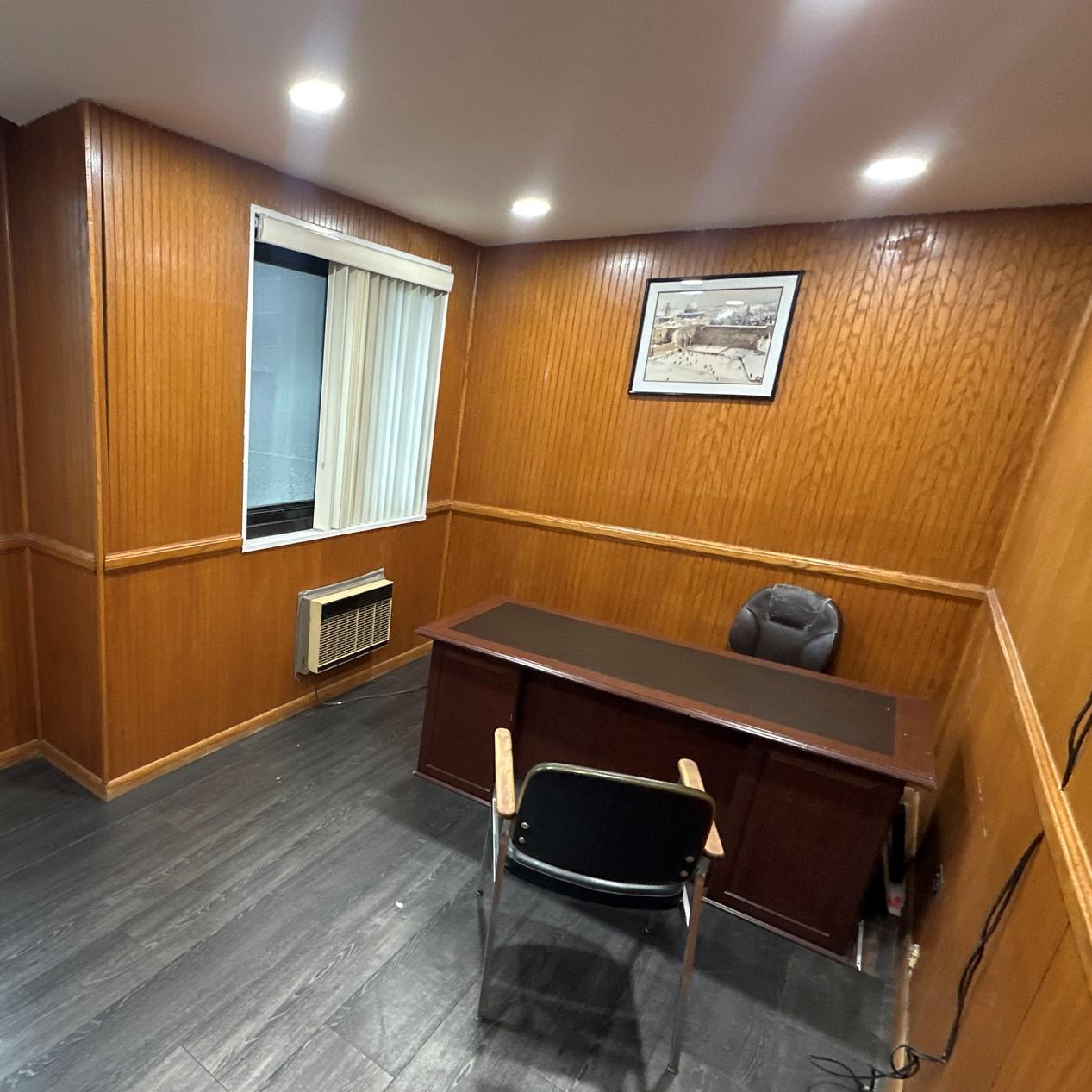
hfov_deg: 70.9
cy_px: 607
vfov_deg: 74.6
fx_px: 714
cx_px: 303
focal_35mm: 20
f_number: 2.2
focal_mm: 2.22
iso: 500
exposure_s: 1/60
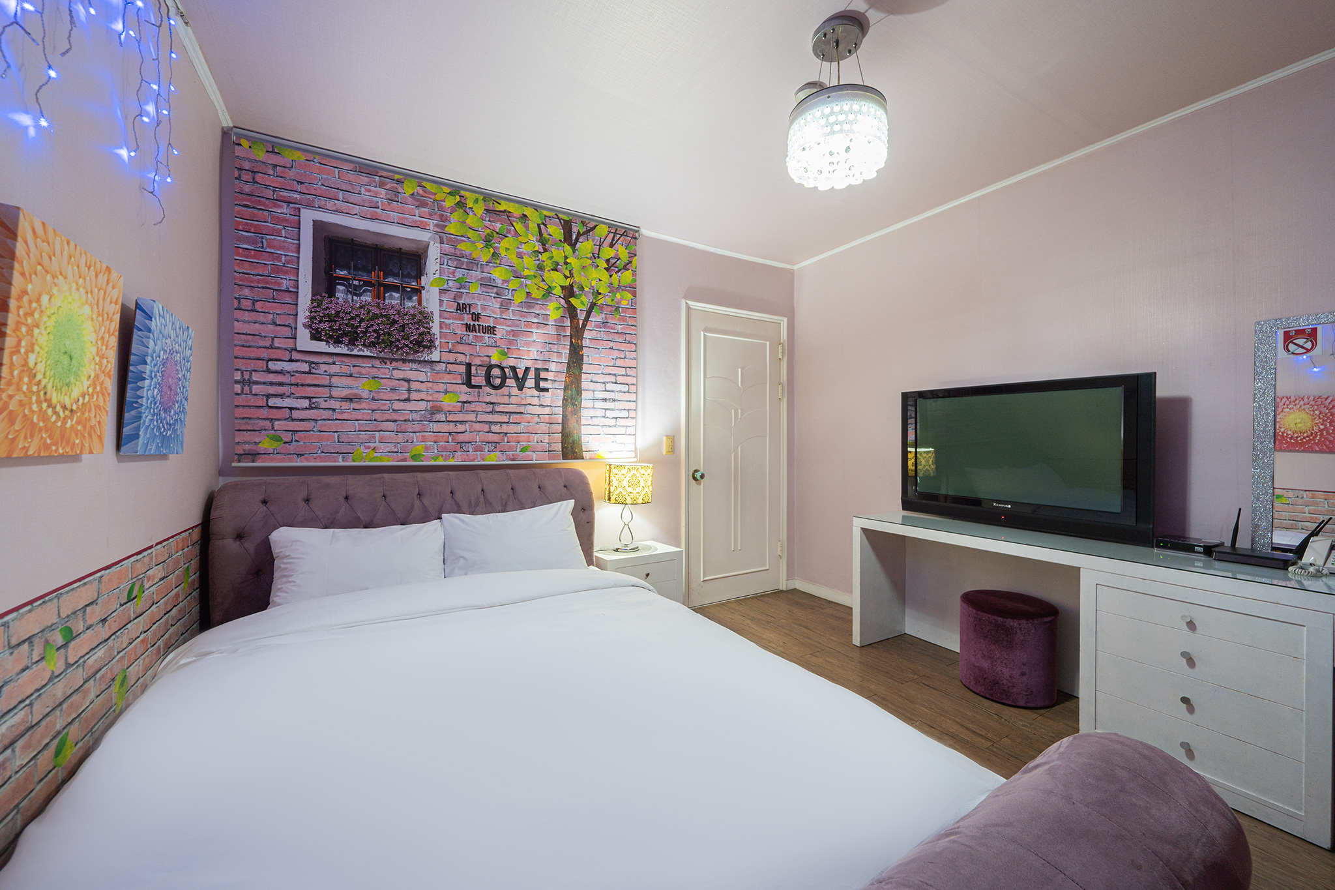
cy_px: 445
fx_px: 482
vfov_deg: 85.4
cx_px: 668
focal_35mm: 13
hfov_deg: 108.3
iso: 200
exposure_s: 1/1.67
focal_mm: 13
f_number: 10
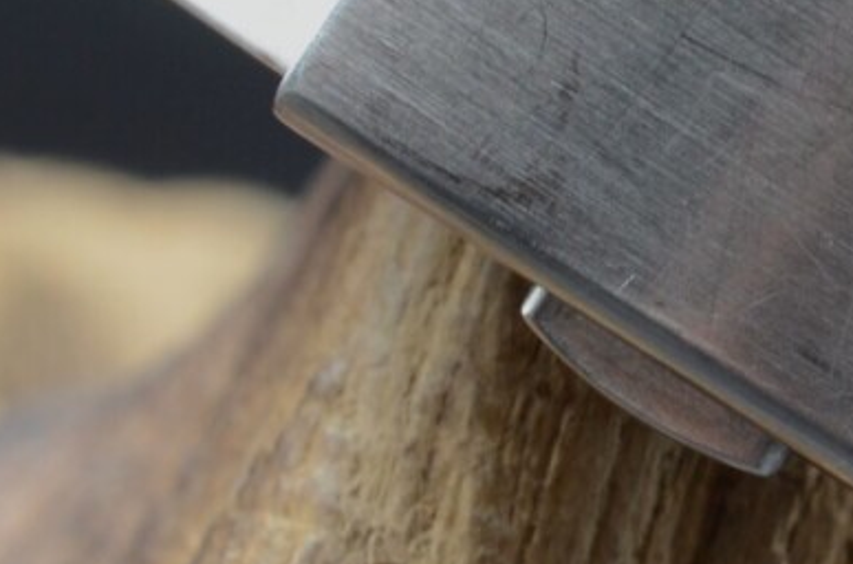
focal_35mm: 326
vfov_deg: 4.2
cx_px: 1212
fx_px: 7705
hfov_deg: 6.3
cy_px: 90
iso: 500
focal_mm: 60
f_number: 11
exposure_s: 1/13
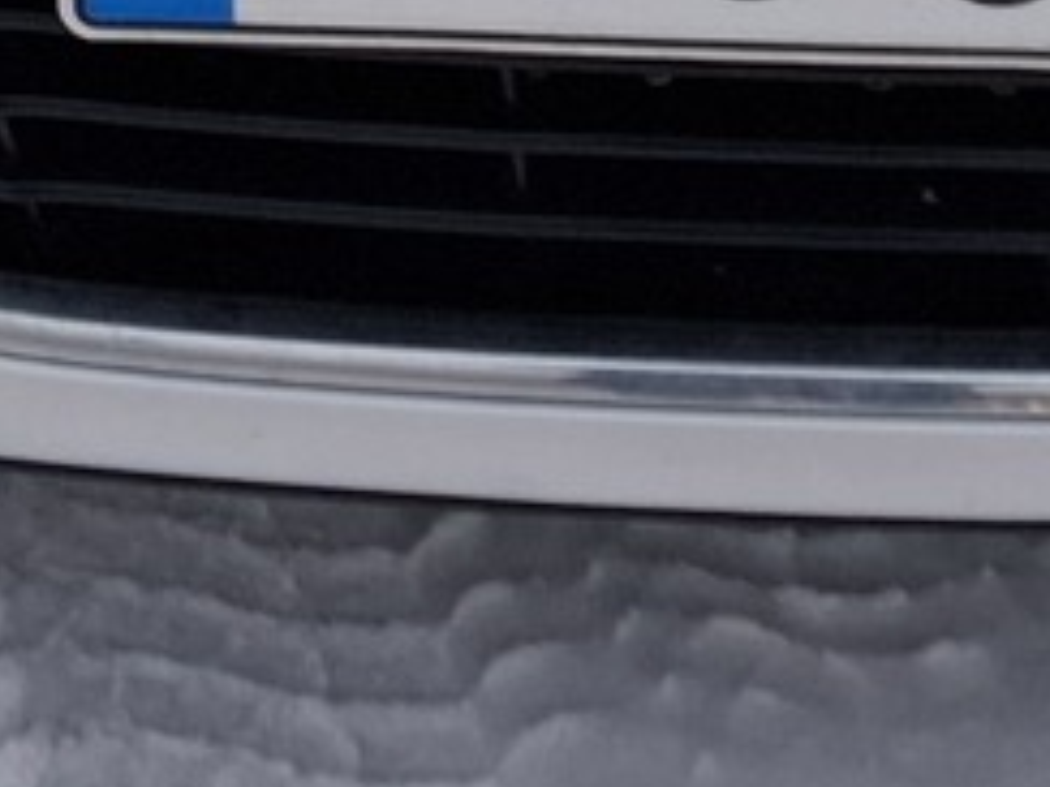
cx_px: 405
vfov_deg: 8.2
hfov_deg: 13.1
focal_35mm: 151
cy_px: -1626
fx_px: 4580
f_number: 1.8
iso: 200
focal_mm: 5.54
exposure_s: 1/50
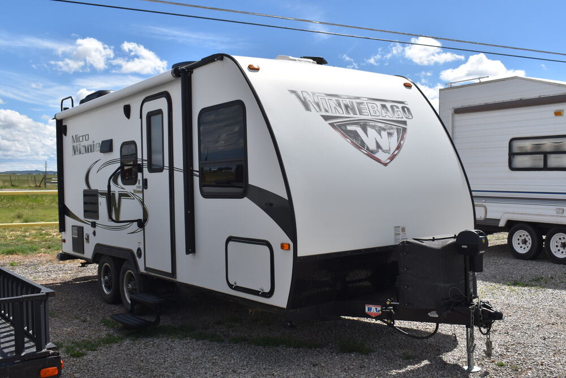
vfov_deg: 35.5
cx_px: 283
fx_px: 590
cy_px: 189
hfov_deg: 51.3
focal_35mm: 38
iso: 200
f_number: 11
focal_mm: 25
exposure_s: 1/500
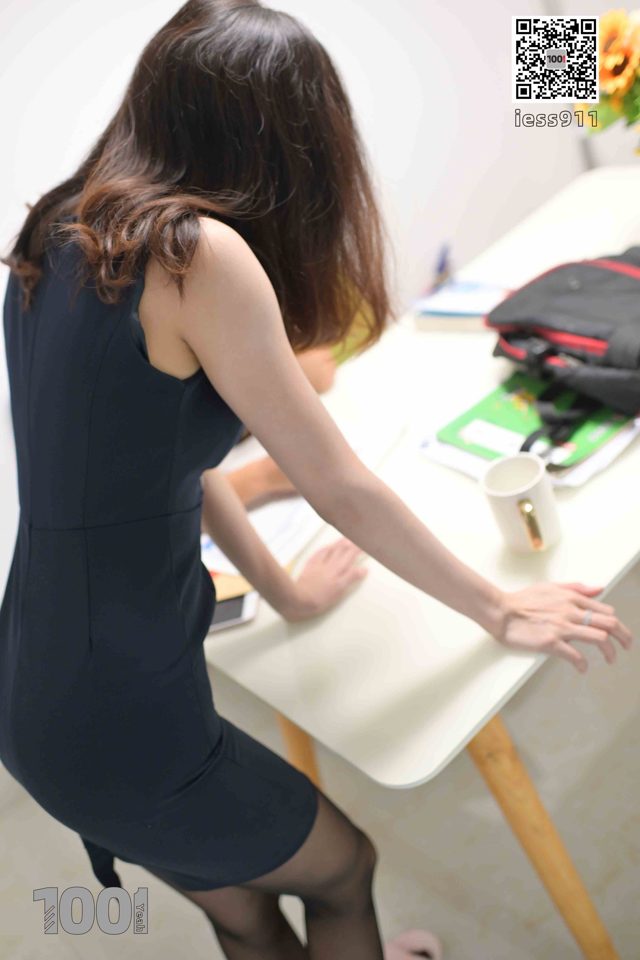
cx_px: 320
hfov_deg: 37.9
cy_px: 480
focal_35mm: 35
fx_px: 933
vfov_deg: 54.4
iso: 800
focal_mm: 35
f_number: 2.2
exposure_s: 1/200
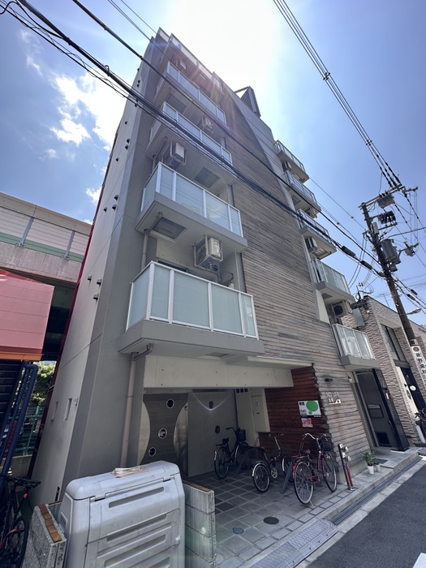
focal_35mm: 14
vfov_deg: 102.1
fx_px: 230
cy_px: 284
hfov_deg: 85.7
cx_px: 213
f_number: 2.2
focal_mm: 2.22
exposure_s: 1/647
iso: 40
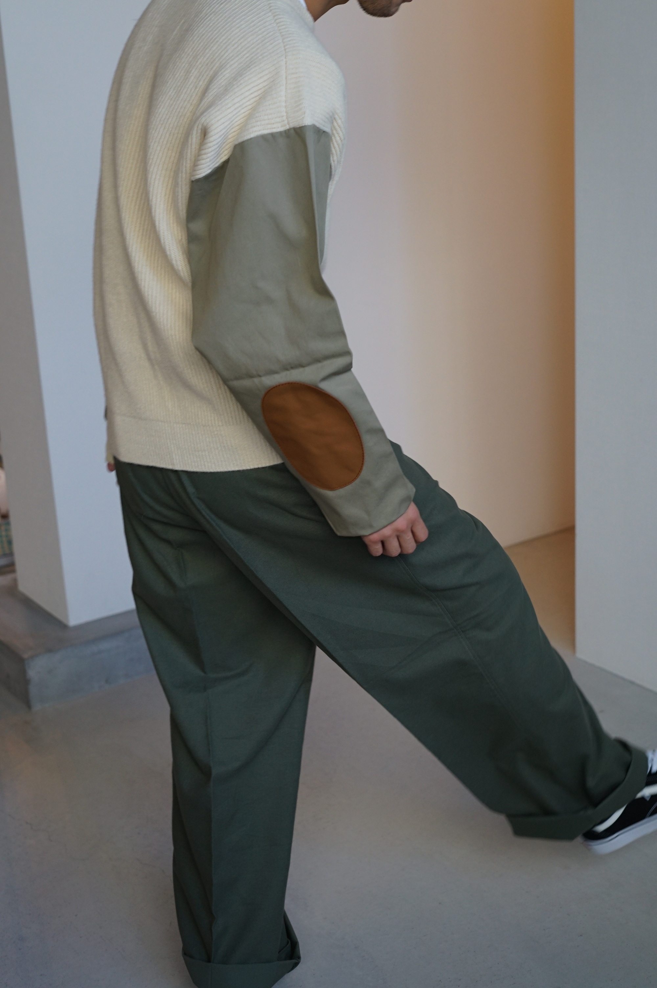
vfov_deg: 39.6
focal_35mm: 50
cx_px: 328
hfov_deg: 26.9
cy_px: 494
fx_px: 1371
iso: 800
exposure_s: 1/160
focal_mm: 50
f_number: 4
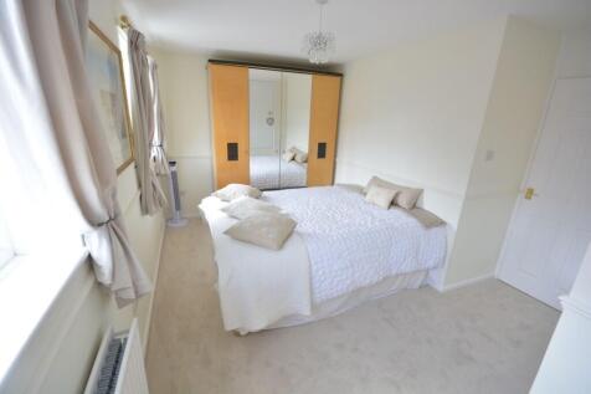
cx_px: 296
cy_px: 197
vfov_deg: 77.3
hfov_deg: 100.4
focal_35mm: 15
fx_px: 246
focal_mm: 10
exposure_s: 1/30
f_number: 8
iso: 400
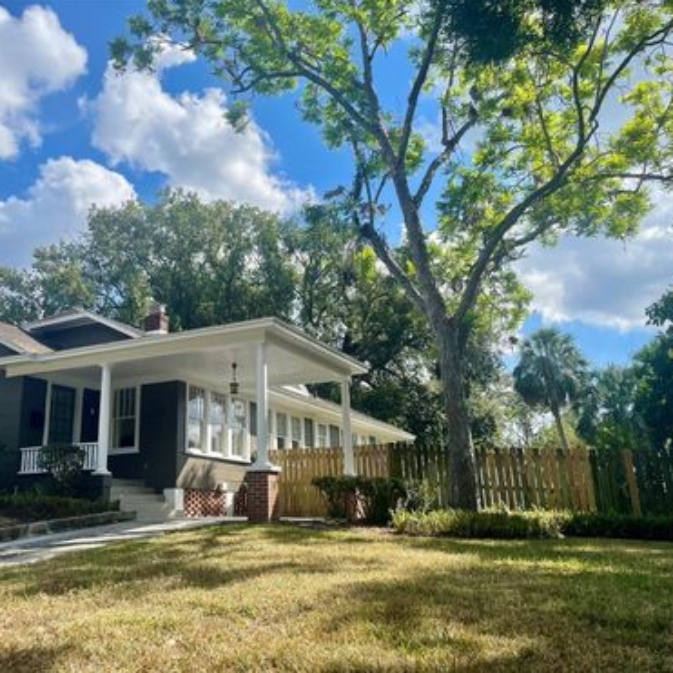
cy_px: 335
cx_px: 252
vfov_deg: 52.5
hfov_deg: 52.0
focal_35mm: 31
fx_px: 682
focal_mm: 4.2
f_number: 1.6
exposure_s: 1/3205
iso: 32
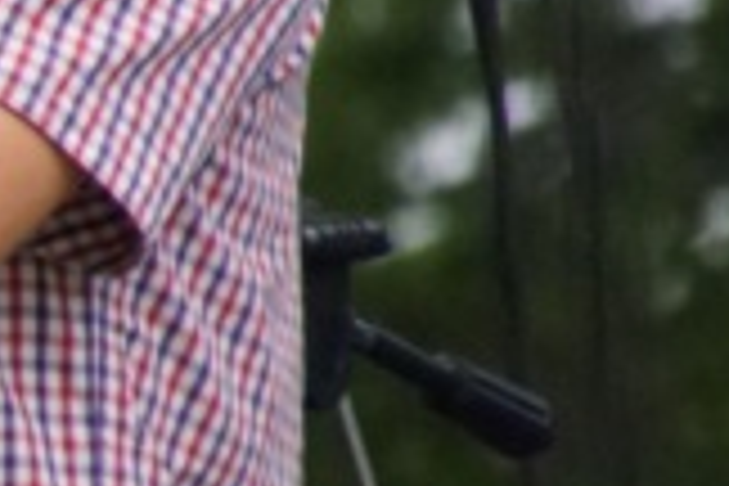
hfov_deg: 1.4
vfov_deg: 0.9
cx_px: -994
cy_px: 254
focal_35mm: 1486
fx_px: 30089
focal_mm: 160
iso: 2000
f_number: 6.3
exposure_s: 1/250
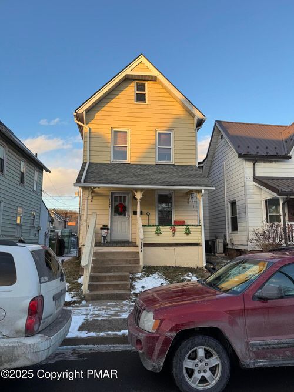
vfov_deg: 71.6
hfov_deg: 56.8
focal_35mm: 24
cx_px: 147
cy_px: 196
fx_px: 272
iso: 80
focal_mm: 6.76
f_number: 1.78
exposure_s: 1/756
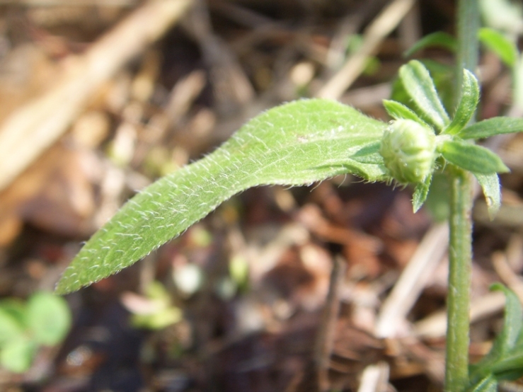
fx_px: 589
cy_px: 196
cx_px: 262
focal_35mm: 39
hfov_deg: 47.9
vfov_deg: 36.8
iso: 50
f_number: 3.5
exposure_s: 1/90
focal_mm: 6.6
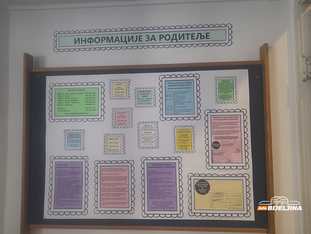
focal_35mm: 25
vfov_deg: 54.9
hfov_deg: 69.4
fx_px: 225
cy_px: 117
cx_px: 156
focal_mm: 4.6
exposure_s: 1/50
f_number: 2
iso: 400
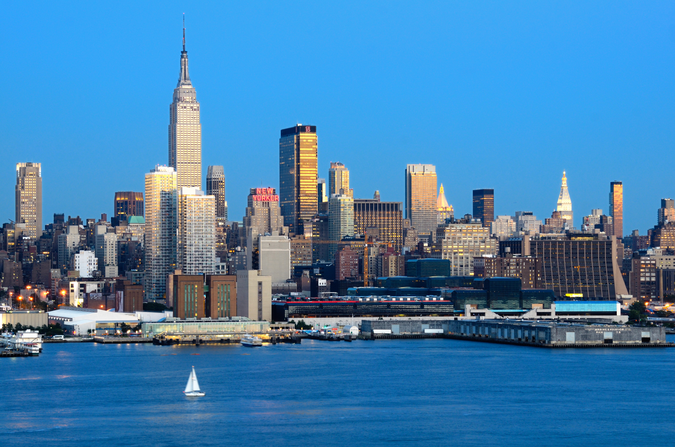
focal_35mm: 117
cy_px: 224
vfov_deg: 11.7
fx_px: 2189
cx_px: 338
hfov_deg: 17.5
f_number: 8
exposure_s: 1/1.3
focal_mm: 78
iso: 100
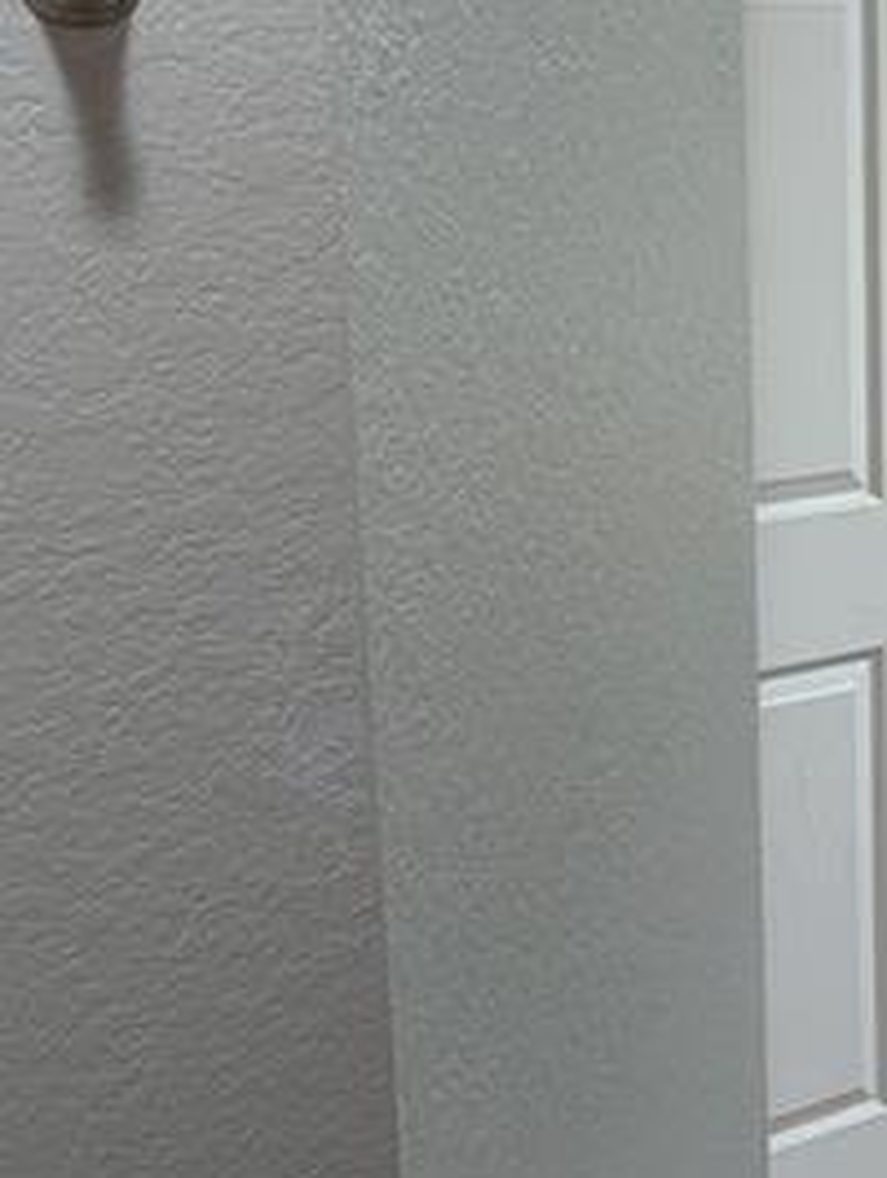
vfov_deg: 35.3
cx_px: 863
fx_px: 1841
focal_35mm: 54
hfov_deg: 25.9
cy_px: 459
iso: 150
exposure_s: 1/120
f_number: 1.7
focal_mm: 2.02
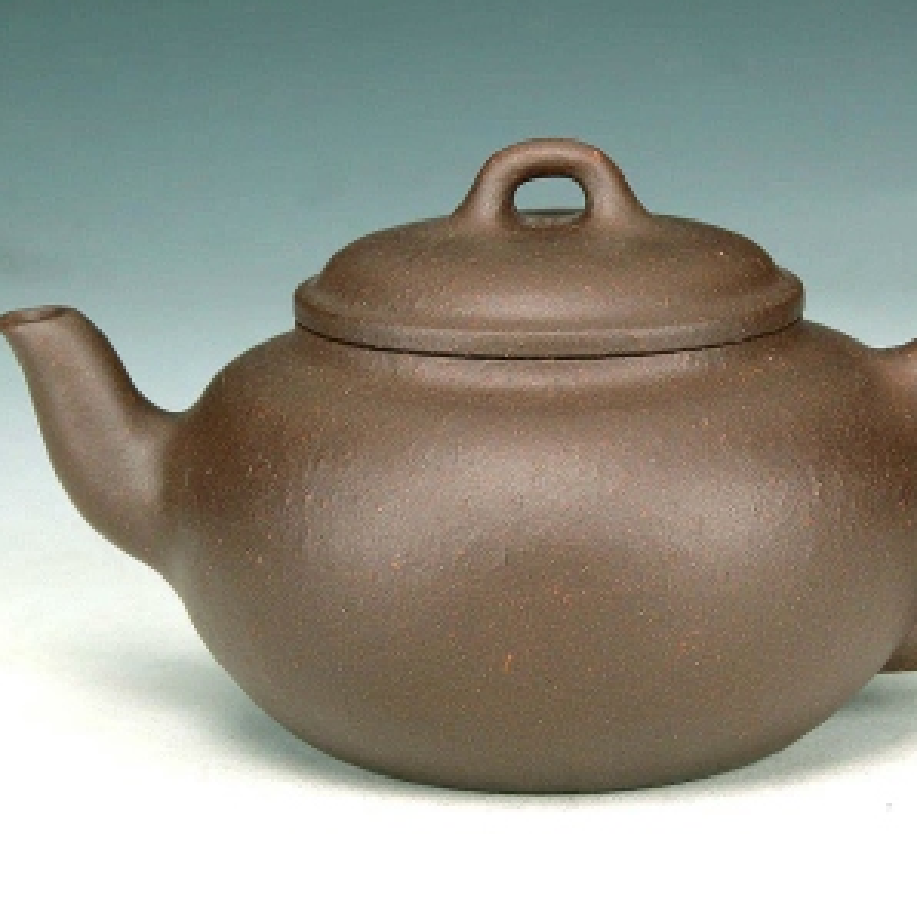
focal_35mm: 159
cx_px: 579
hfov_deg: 11.0
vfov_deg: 11.0
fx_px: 4765
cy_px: 458
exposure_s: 1/7.4
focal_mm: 34.7
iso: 100
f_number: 7.7
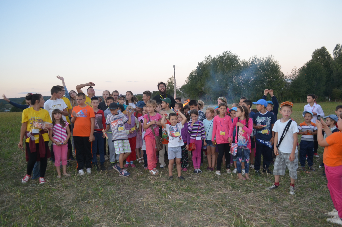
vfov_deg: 47.7
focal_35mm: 27
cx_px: 171
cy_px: 114
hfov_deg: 67.5
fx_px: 256
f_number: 3.5
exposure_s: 1/100
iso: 400
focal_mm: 18
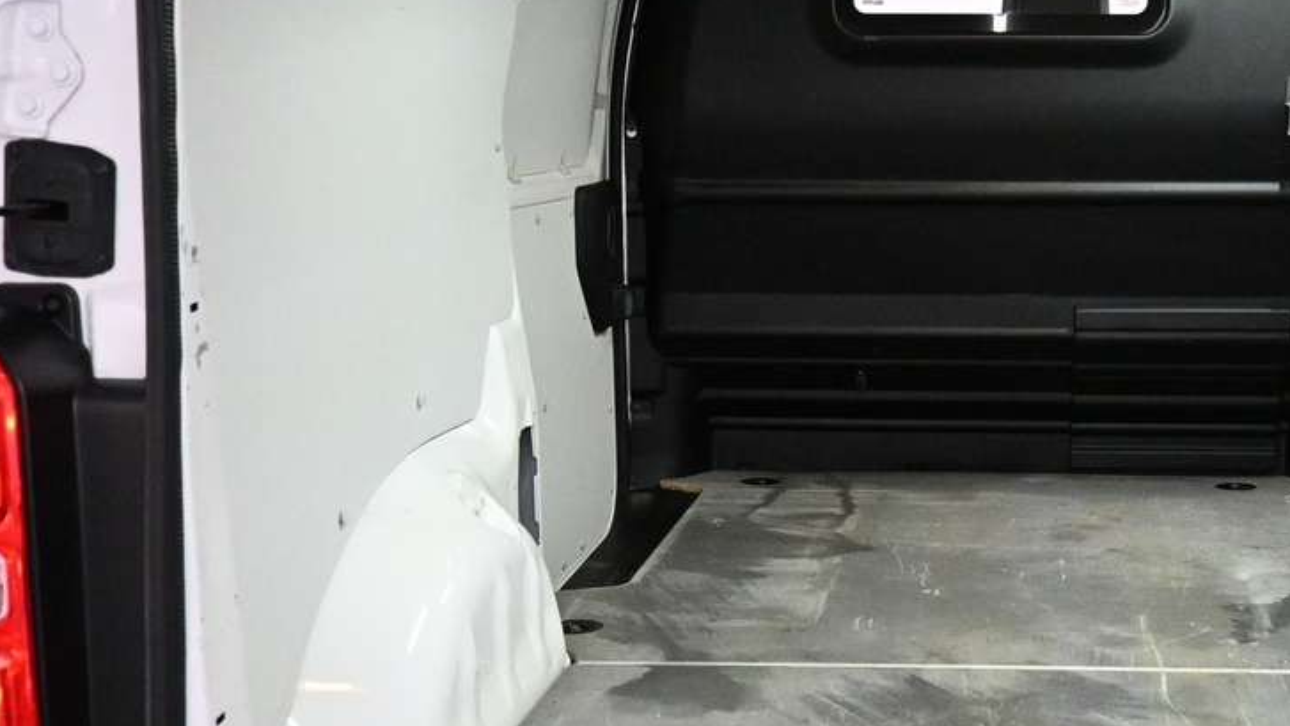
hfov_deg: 36.5
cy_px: 398
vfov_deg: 21.4
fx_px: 1916
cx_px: 948
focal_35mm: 56
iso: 4000
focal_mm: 16
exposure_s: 1/250
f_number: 3.5
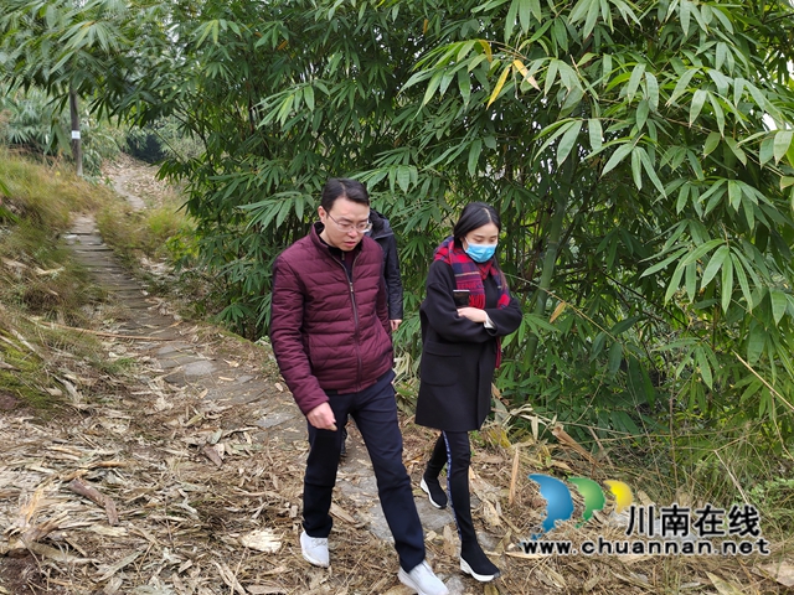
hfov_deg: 73.9
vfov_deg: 58.9
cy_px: 298
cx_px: 397
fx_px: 528
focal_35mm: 23
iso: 127
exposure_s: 1/100
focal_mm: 5.52
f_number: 1.9
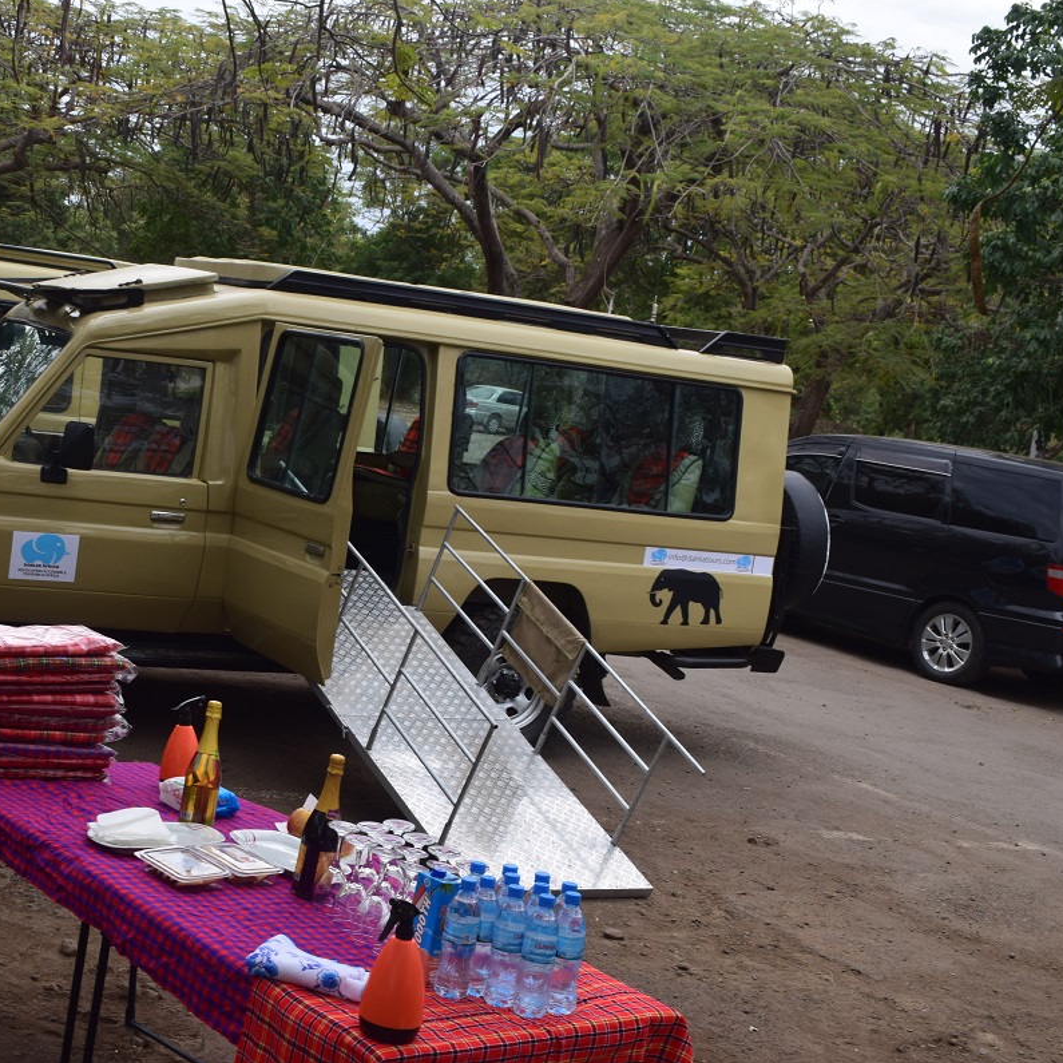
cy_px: 531
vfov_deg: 34.0
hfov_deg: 33.6
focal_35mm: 50
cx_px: 318
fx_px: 1737
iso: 400
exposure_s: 1/125
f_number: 9
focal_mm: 26
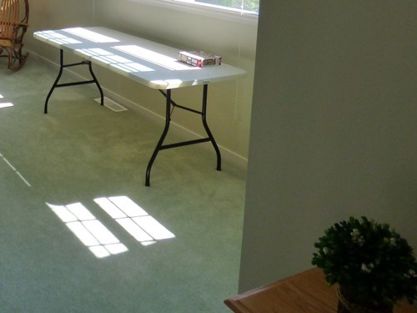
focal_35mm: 41
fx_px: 494
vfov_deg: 32.7
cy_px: 12
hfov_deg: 40.2
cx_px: 0
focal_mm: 3.58
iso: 200
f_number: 2.8
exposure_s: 1/250
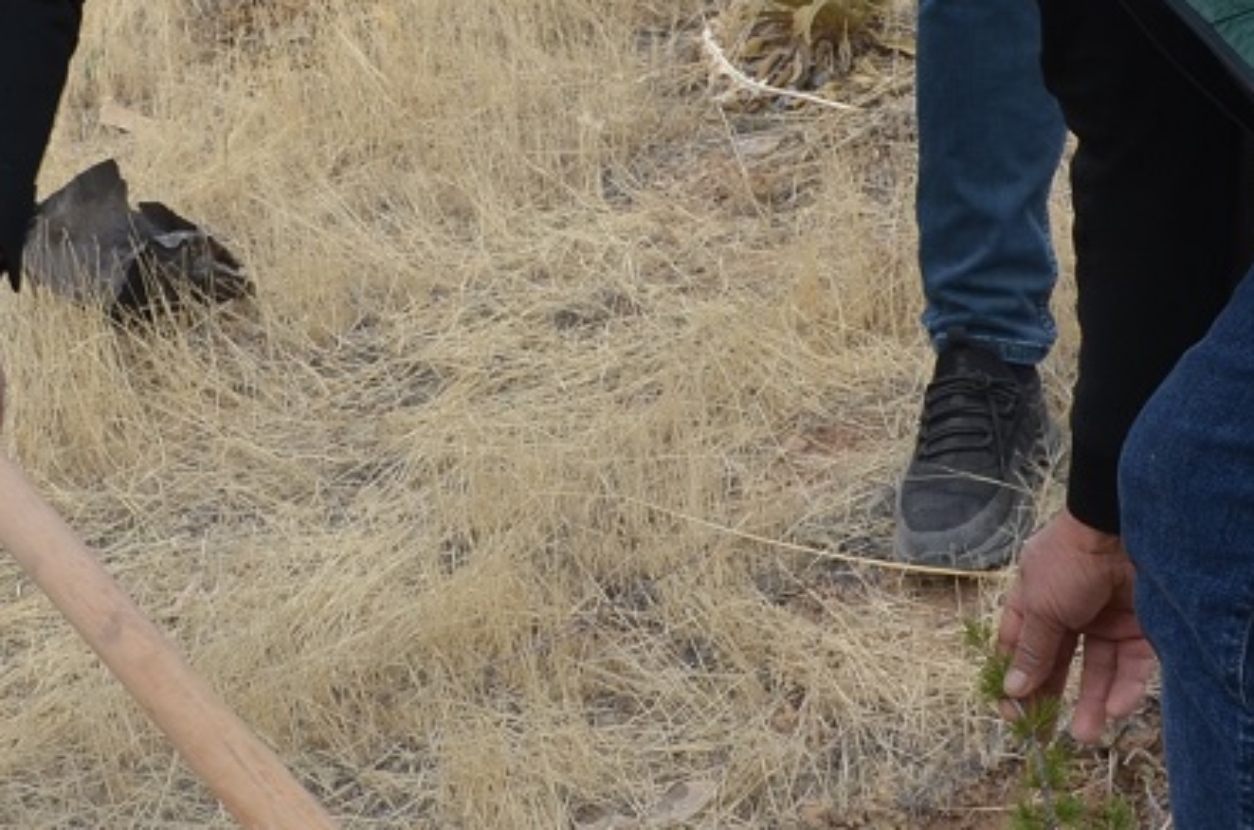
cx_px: 446
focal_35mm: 102
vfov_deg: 13.3
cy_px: 200
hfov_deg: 20.0
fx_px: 3545
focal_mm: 20
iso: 160
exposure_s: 1/250
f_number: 8
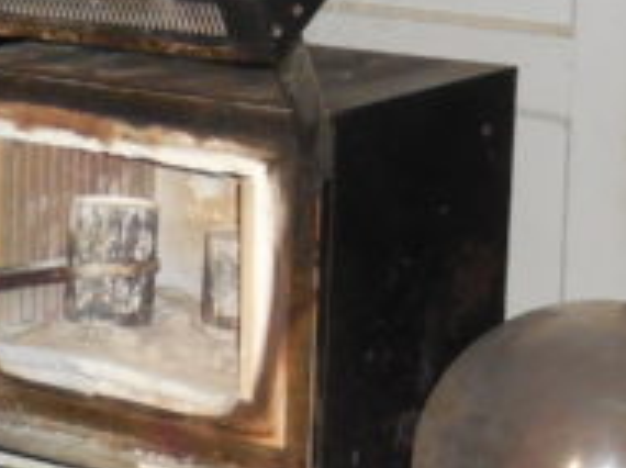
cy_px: 188
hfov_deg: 12.6
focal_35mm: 154
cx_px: -49
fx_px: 2781
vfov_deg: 9.6
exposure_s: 1/30
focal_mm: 6.8
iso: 800
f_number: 4.2
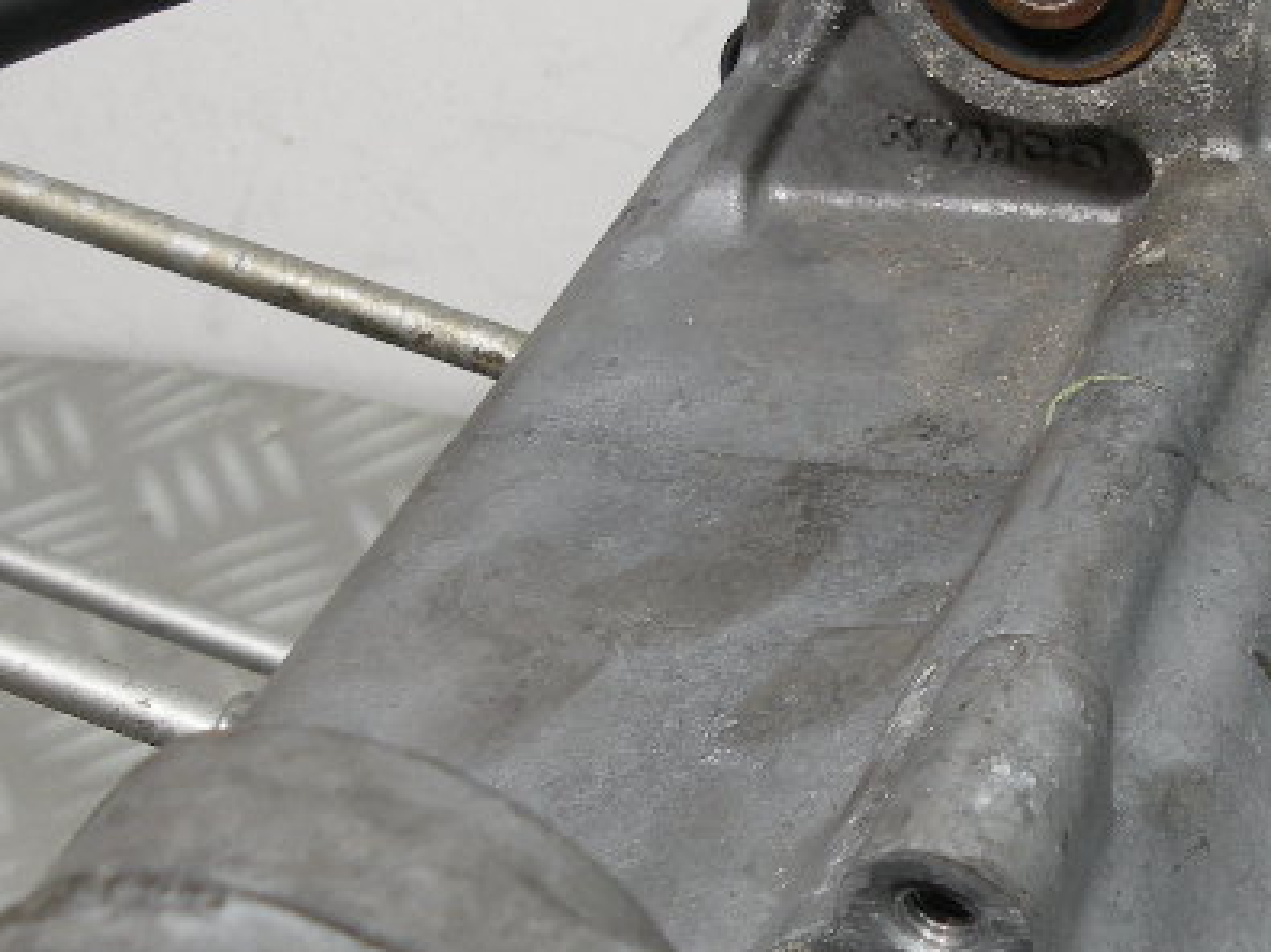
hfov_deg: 27.2
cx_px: 1030
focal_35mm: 70
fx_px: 2569
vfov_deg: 21.0
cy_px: 556
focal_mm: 4.7
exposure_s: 1/67.3
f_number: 3.2
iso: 64
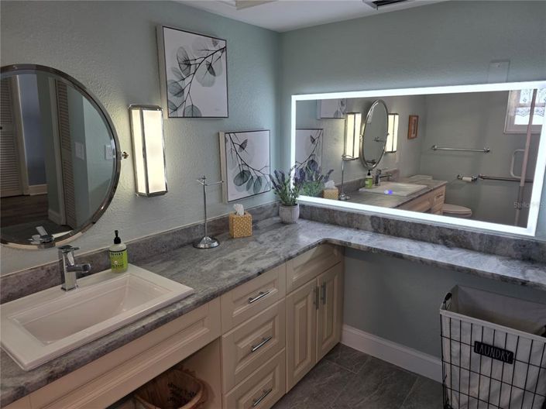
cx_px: 273
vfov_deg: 58.8
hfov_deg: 74.0
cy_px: 204
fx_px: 363
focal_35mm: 23
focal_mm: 6.25
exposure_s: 1/62.3
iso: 32
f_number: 1.7
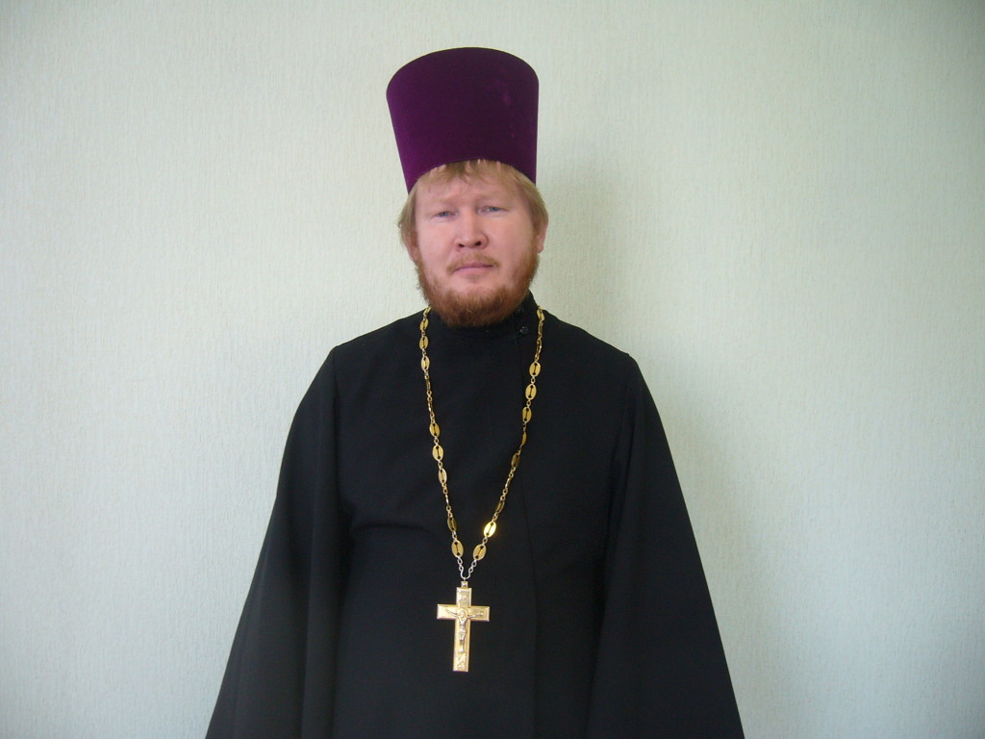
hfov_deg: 52.6
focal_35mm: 35
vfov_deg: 40.7
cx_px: 492
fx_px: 996
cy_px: 370
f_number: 2.8
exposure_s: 1/25
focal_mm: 5.8
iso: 100
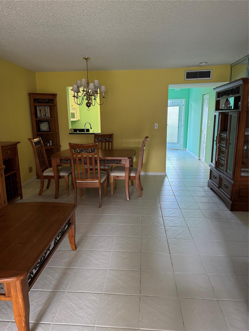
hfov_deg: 56.8
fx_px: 230
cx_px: 124
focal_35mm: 24
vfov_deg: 71.6
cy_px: 166
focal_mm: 6.76
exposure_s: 1/60
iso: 320
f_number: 1.78
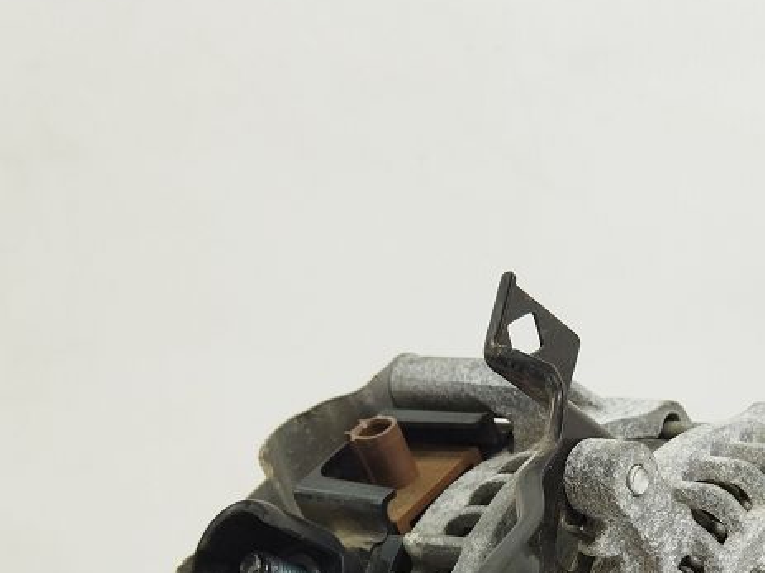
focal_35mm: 70
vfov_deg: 19.6
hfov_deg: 27.4
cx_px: 568
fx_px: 1547
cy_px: 718
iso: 102
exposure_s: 1/100
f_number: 1.79
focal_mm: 4.71
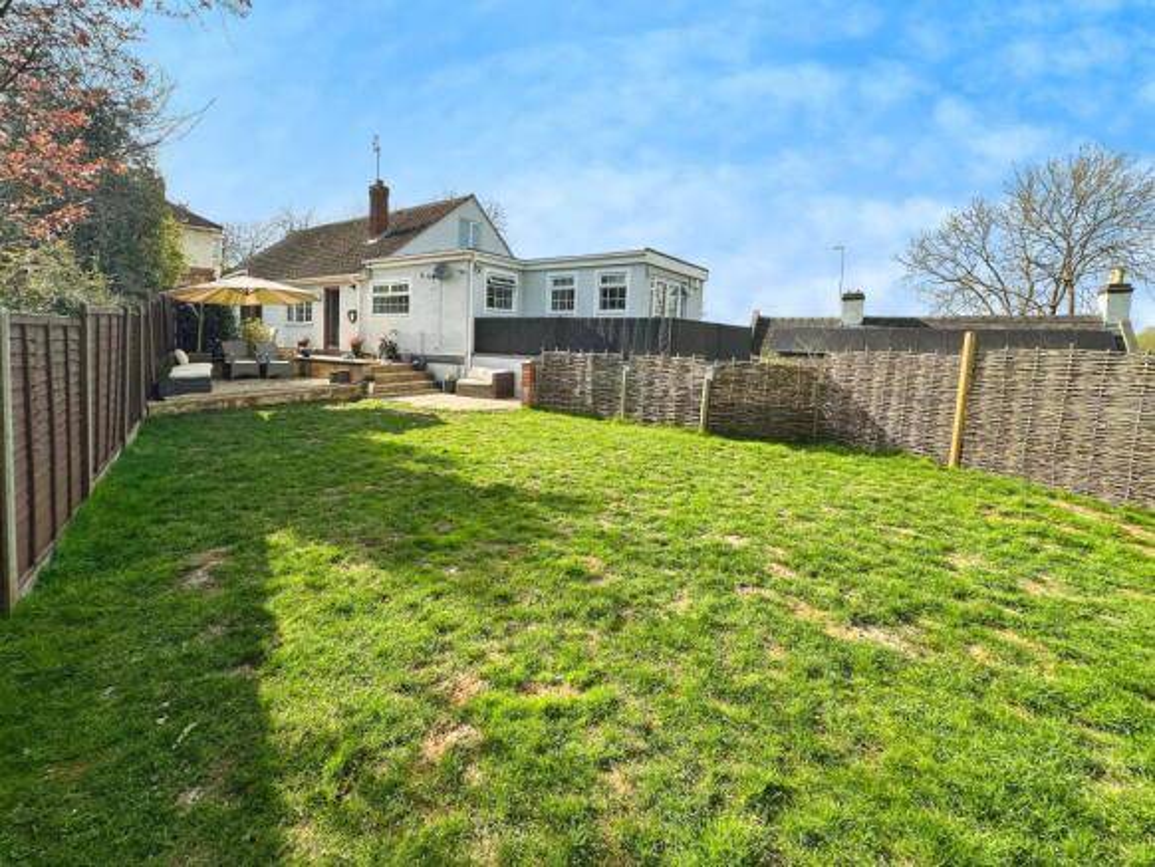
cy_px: 434
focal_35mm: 14
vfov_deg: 85.7
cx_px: 578
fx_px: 467
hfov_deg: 102.0
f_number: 2.2
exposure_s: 1/917
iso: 40
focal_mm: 2.22
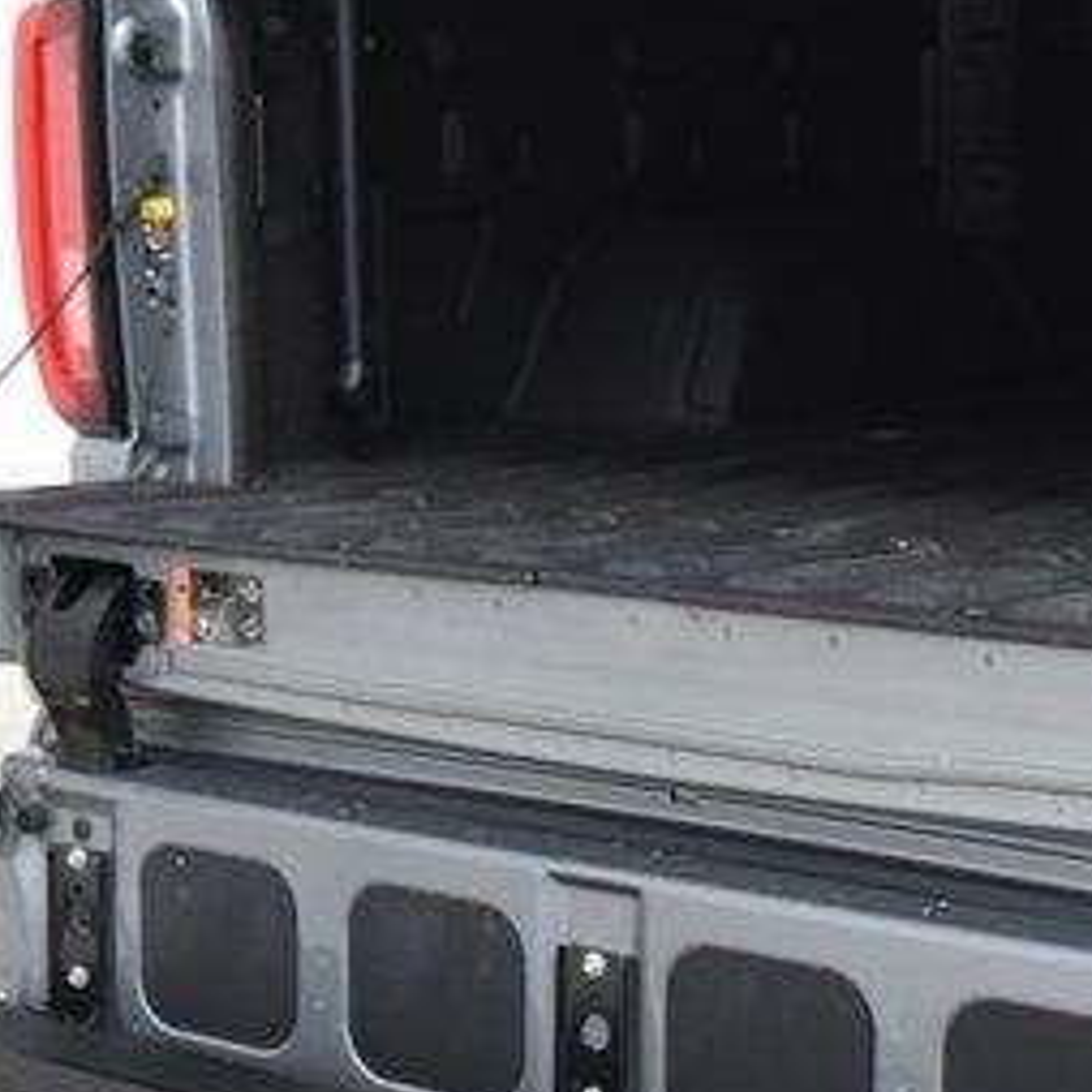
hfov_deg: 22.2
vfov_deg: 22.5
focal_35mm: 77
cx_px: 886
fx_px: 2748
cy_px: 595
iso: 1600
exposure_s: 1/60
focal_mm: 24
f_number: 3.5
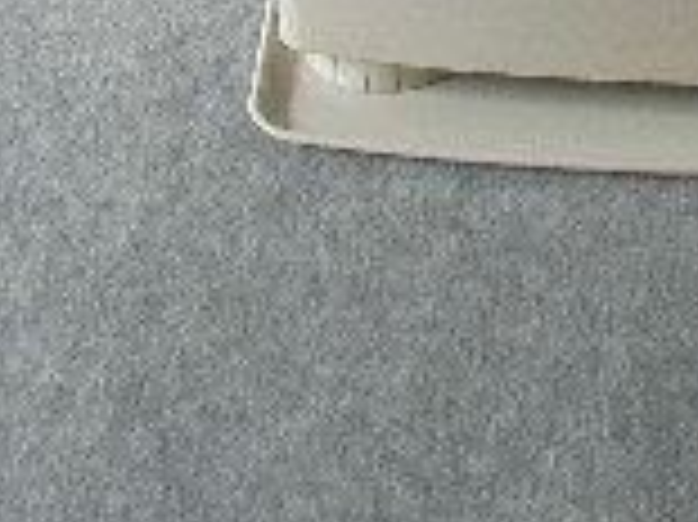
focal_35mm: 157
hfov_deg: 12.3
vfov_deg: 8.9
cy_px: -513
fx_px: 3163
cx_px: 838
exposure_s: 1/30.1
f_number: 3.5
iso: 199
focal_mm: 6.3
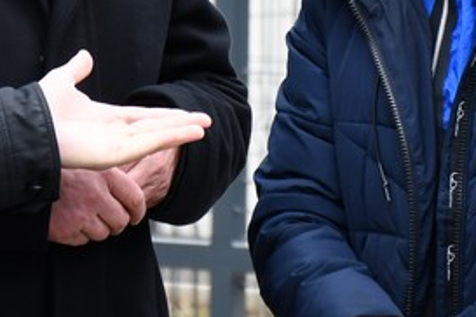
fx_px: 6690
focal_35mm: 506
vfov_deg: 2.7
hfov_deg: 4.1
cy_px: -109
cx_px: 242
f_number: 5.3
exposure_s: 1/500
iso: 500
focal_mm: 90
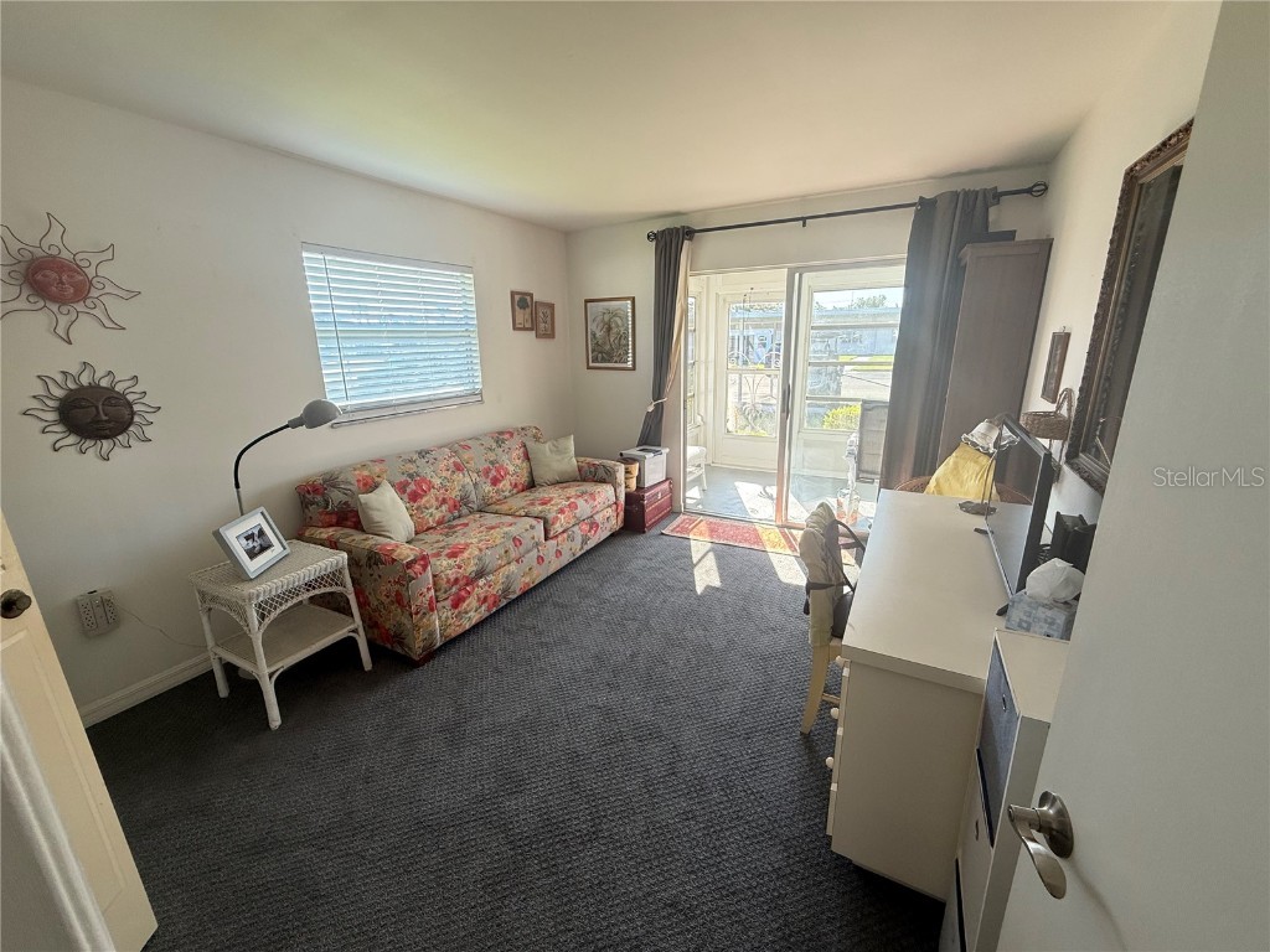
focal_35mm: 14
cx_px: 635
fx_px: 514
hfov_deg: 102.1
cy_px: 476
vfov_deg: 85.7
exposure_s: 1/99
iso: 80
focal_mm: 2.22
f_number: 2.2
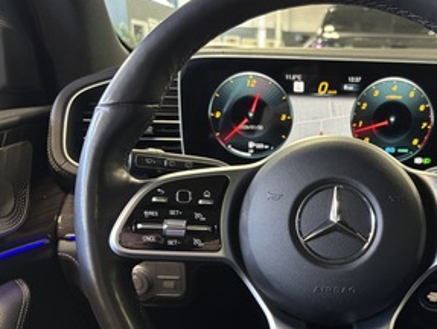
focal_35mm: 38
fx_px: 480
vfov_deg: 37.5
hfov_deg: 47.4
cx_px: 318
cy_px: 211
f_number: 1.6
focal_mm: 5.96
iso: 400
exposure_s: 1/53
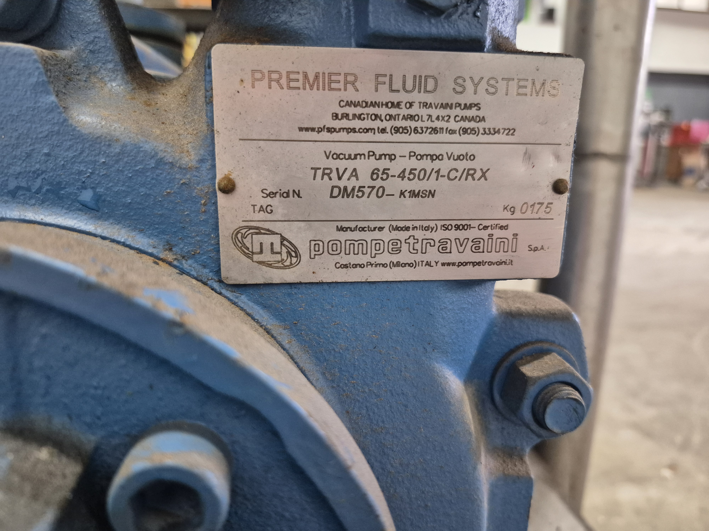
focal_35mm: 23
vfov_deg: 58.9
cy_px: 266
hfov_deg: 73.9
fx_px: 471
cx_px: 354
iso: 1000
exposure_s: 1/120
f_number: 1.8
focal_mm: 5.4
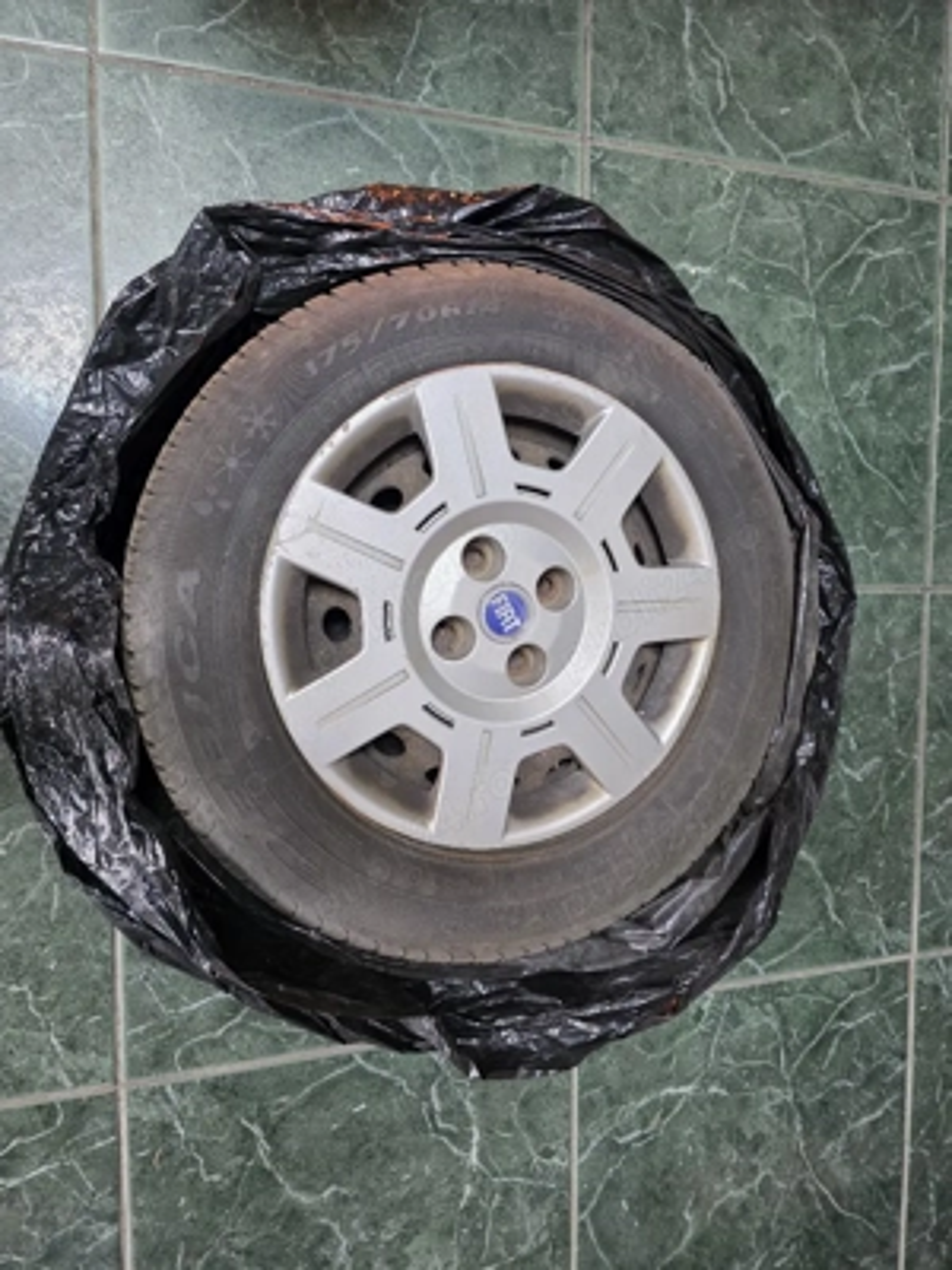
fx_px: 843
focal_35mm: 23
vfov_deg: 73.9
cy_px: 635
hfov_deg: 58.9
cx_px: 476
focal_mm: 6.3
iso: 500
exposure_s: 1/101
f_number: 1.7
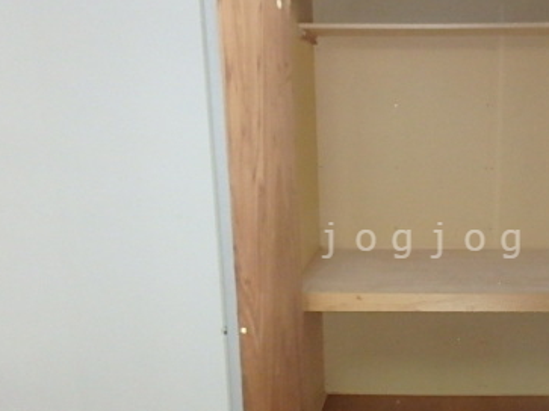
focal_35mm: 37
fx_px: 587
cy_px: 240
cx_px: 425
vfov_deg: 38.5
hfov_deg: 47.9
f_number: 6
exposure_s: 1/30
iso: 800
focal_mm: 3.7
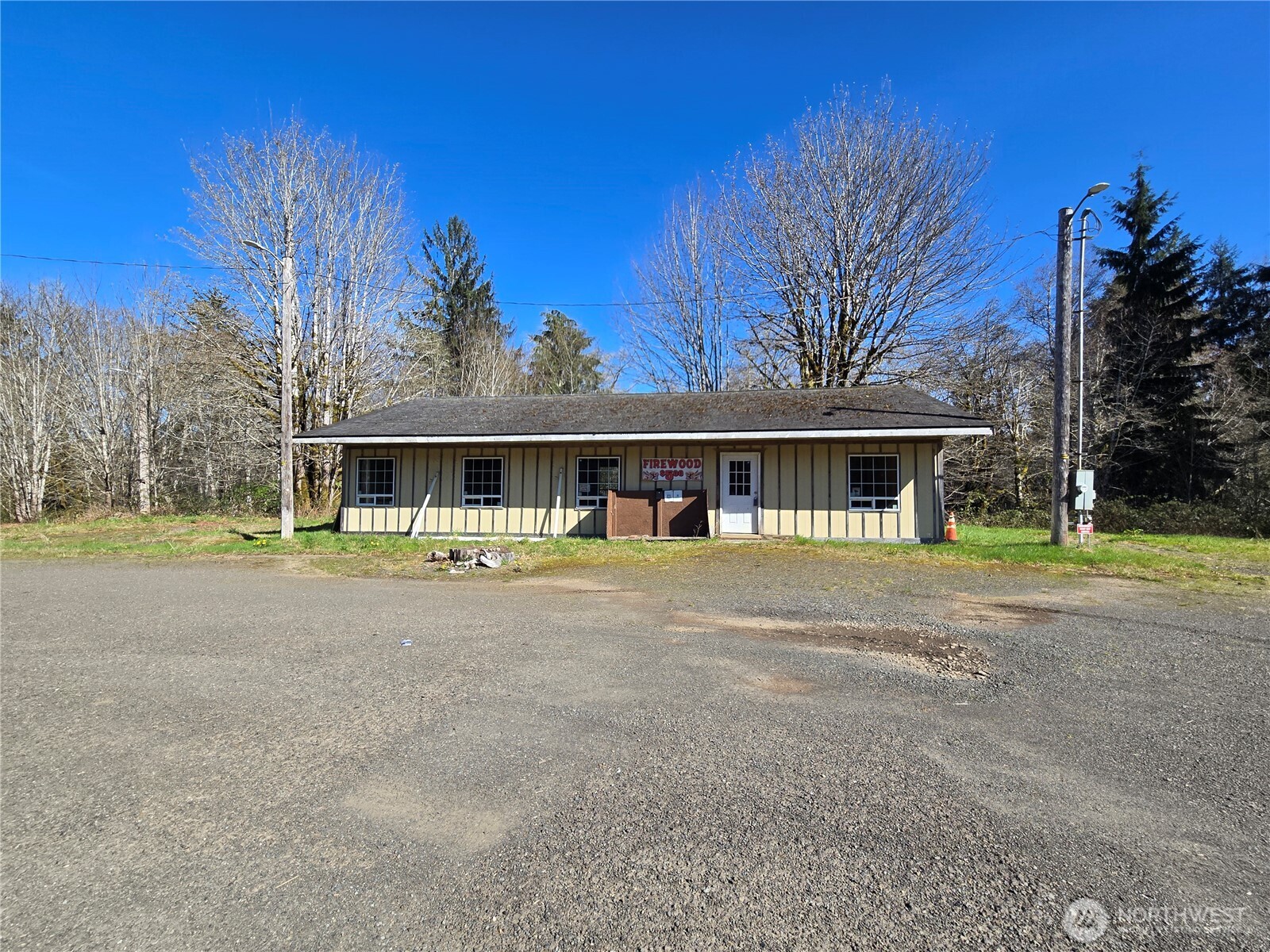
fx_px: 477
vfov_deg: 89.9
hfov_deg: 106.2
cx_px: 635
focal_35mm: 13
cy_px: 476
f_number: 2.2
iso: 50
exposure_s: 1/1559
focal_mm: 2.2
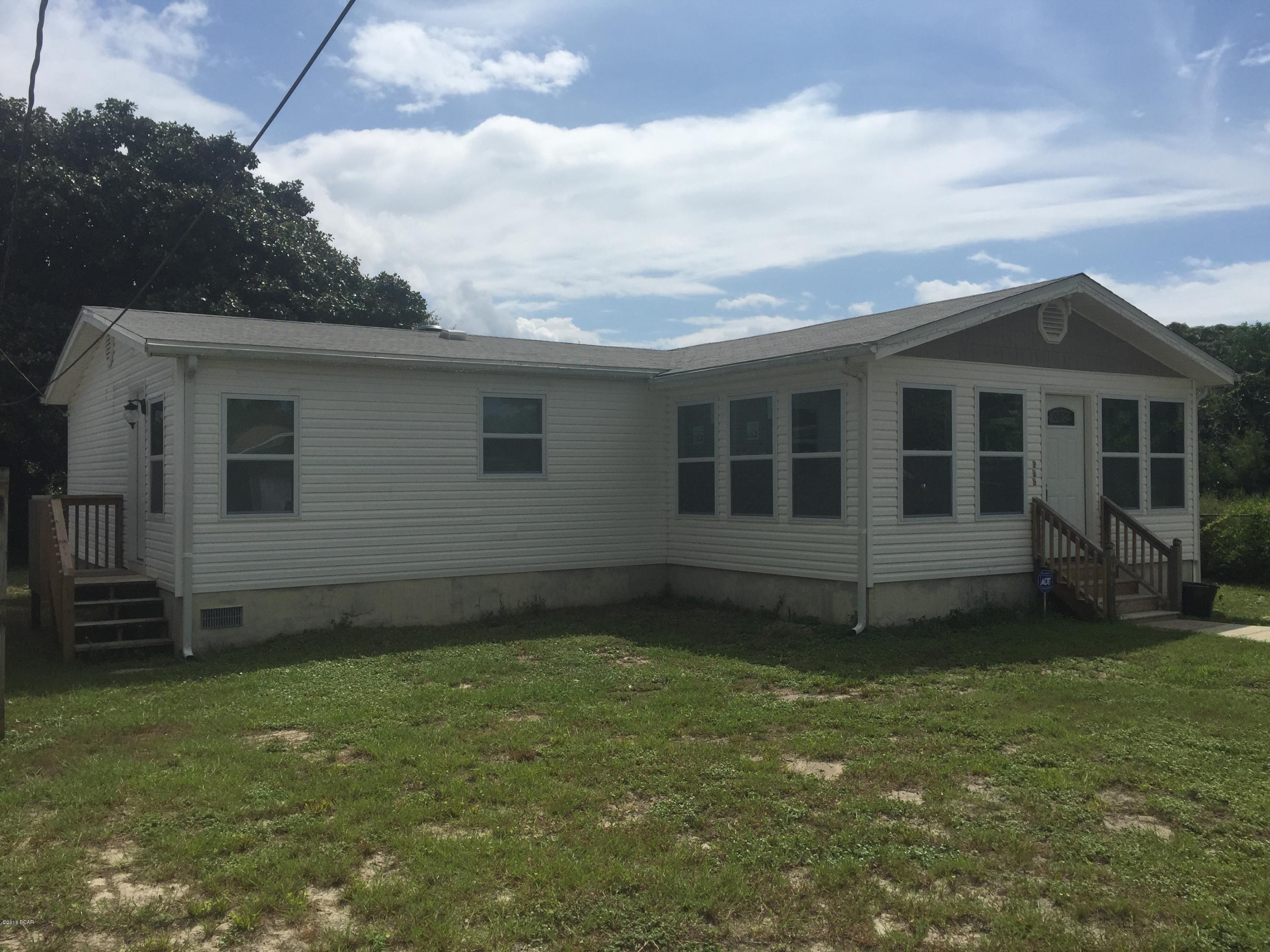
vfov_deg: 48.2
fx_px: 1064
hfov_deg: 61.7
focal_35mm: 29
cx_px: 635
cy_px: 476
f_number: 2.2
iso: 32
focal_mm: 4.15
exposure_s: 1/6623
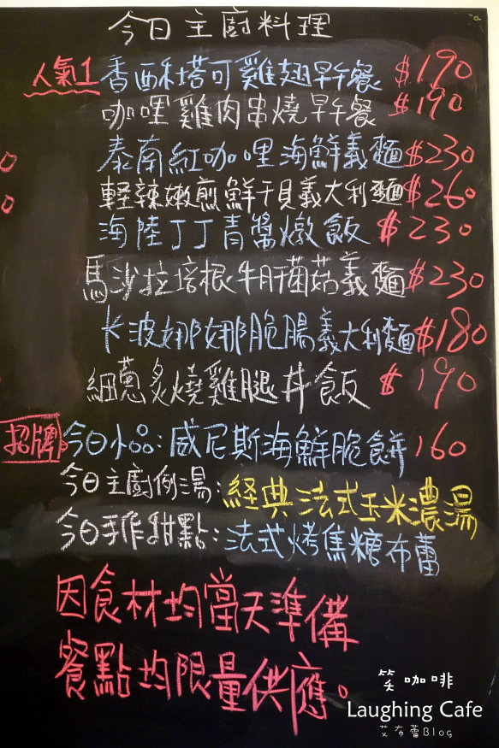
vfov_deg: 39.6
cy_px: 374
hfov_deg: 27.0
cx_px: 250
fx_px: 1040
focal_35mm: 50
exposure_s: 1/60
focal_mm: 18.51
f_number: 2.8
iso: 1250
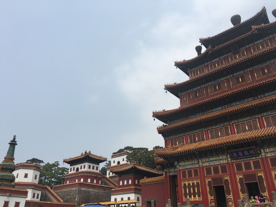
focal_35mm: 29
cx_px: 138
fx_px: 231
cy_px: 104
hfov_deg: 61.7
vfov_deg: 48.2
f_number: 2.2
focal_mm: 4.15
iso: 25
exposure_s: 1/2481
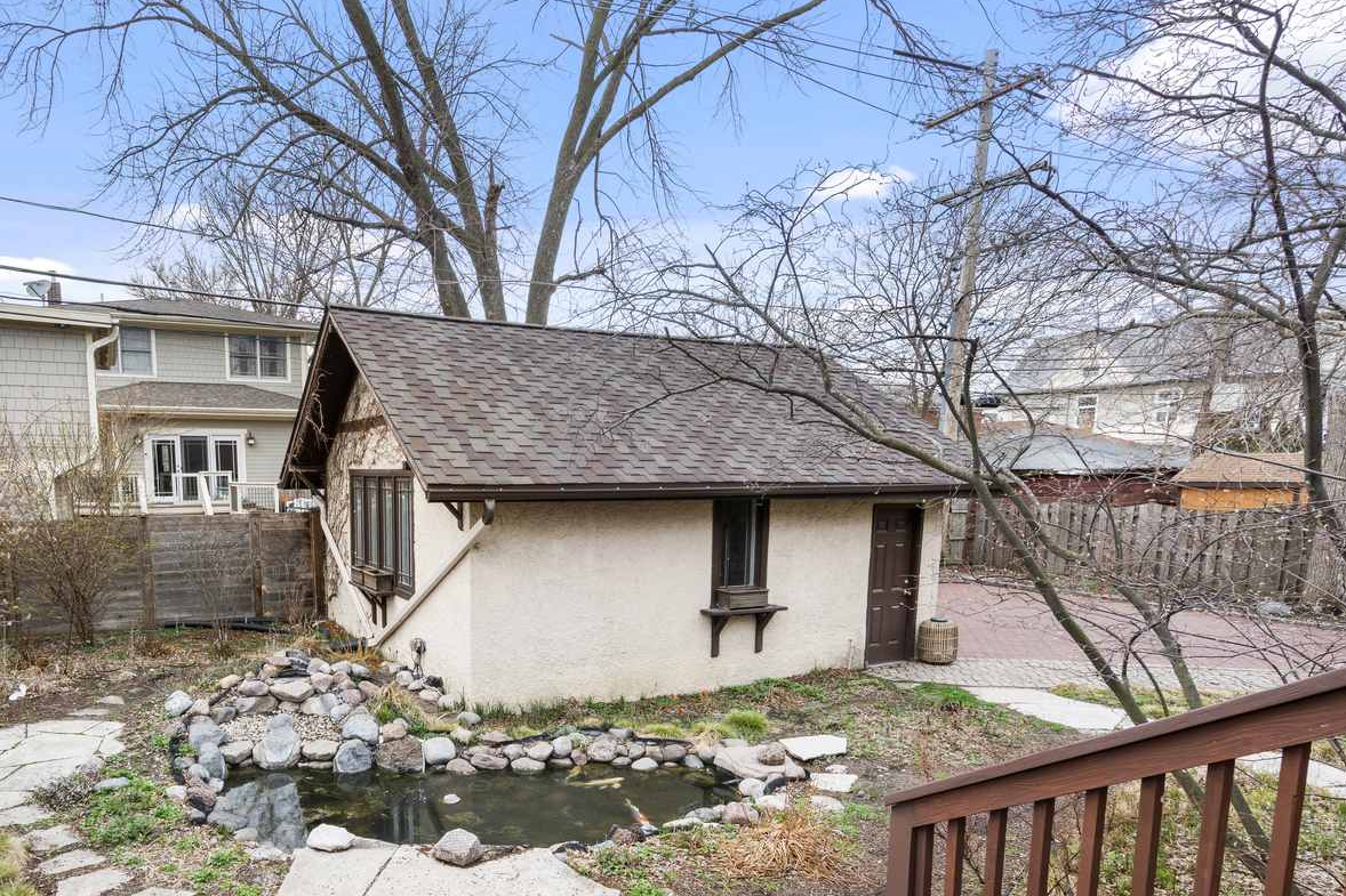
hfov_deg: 76.5
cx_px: 468
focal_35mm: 22
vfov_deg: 56.0
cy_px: 599
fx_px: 822
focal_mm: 16
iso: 400
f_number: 10
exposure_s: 1/25
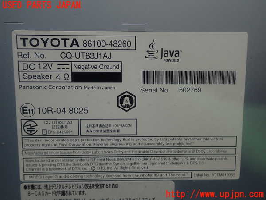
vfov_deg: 46.8
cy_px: 100
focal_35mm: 30
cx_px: 133
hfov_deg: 60.0
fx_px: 231
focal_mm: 5.4
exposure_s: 1/60
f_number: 2.3
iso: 100
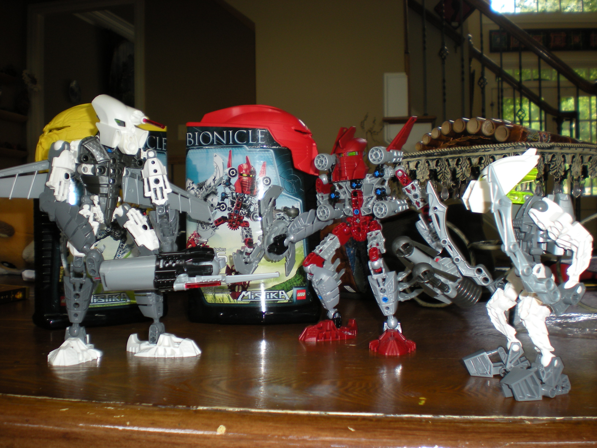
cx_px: 298
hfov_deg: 49.0
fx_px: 655
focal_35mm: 38
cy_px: 224
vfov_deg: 37.7
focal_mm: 6.3
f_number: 3.1
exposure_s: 1/30
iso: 64
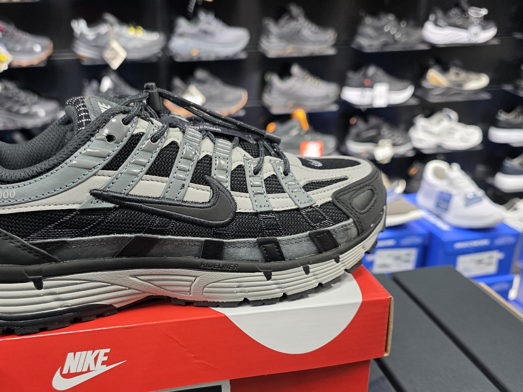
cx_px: 206
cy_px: 261
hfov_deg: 47.6
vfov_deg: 36.4
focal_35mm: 39
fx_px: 589
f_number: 1.7
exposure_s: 1/100
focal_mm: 6.3
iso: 200
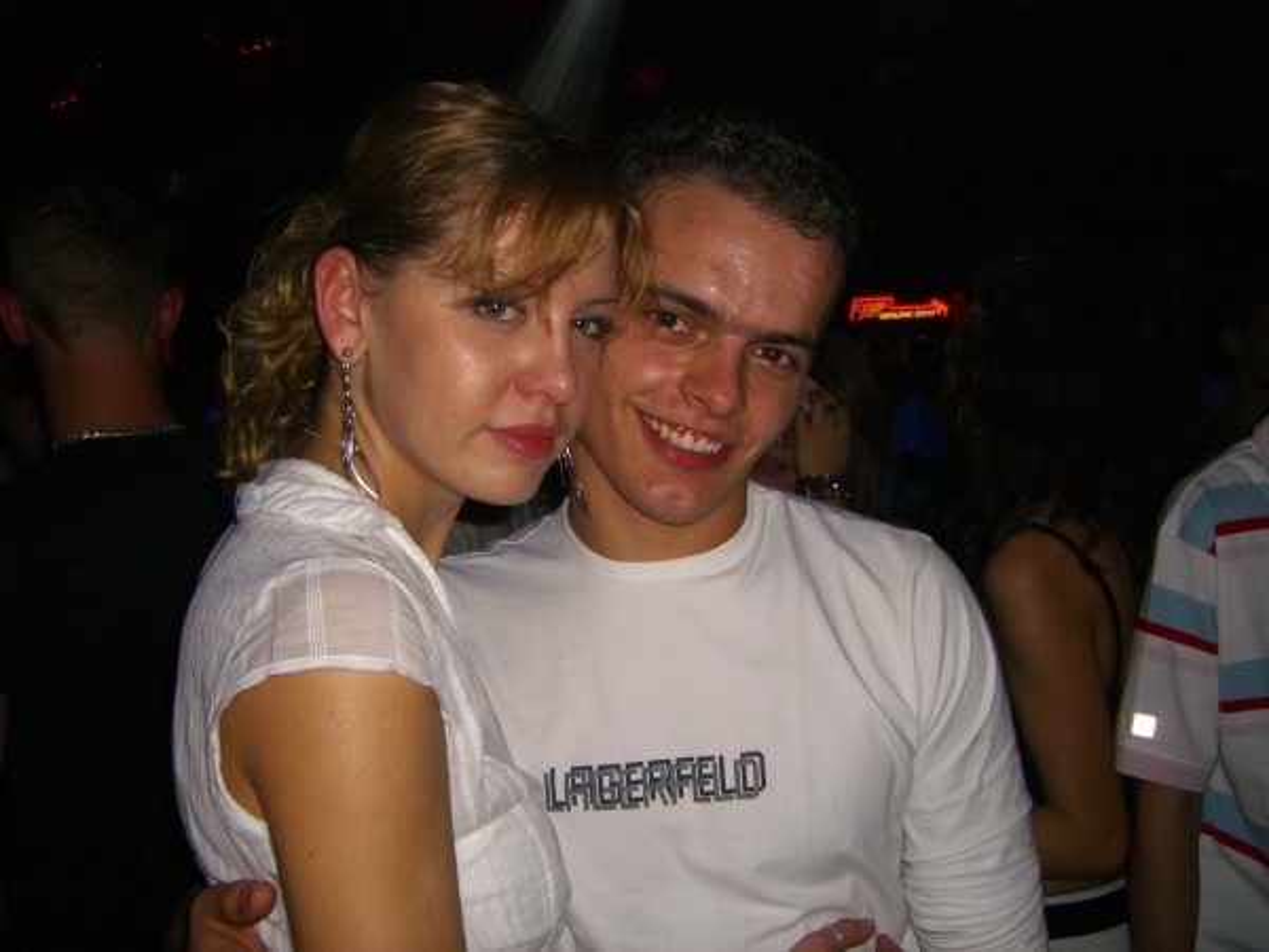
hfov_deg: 49.0
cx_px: 634
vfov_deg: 37.7
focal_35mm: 38
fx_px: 1393
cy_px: 476
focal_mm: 7.9
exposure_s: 1/60
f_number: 2.8
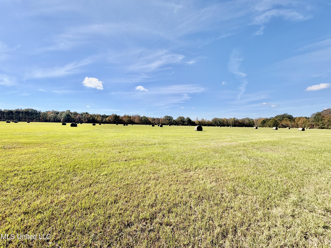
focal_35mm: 14
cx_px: 166
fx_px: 134
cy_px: 124
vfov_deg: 85.7
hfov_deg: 102.1
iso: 20
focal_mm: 2.22
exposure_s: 1/1068
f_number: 2.2
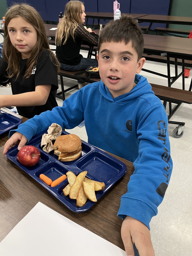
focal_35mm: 28
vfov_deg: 63.4
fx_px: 207
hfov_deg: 49.7
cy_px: 128
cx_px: 96
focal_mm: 3.99
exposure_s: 1/60
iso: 320
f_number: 1.8
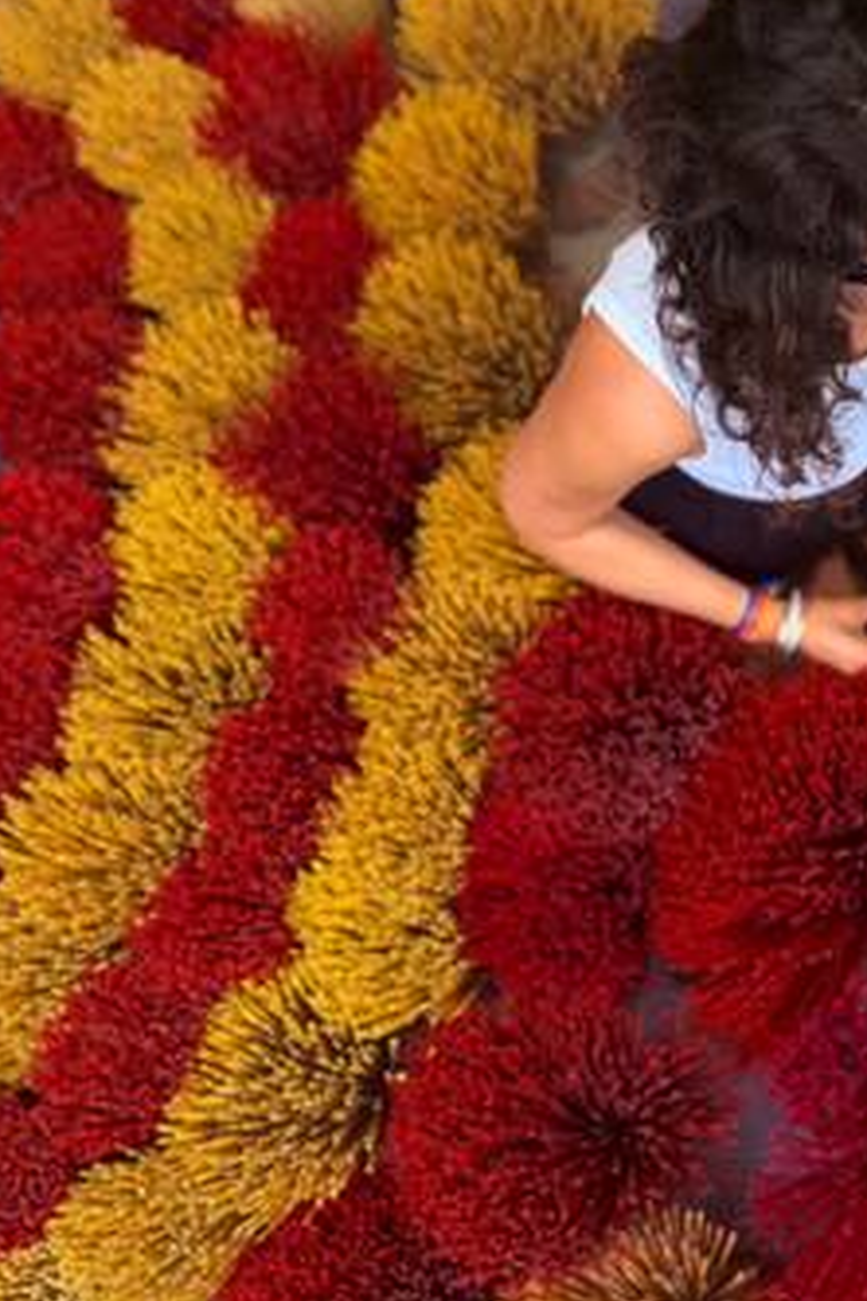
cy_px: 652
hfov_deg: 31.3
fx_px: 1409
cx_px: 894
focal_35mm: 39
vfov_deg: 49.6
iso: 50
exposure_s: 1/122
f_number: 1.6
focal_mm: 5.96
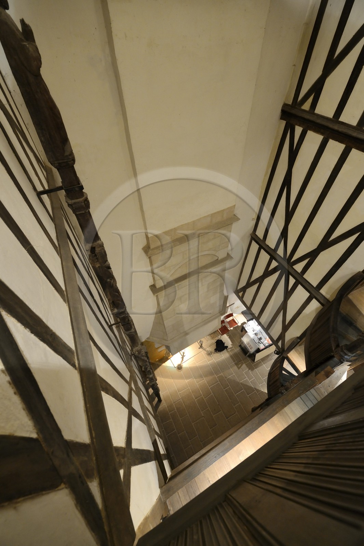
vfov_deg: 104.3
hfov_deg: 81.1
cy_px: 273
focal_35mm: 14
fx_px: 213
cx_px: 182
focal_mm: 14
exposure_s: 1/6
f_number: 5
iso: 1600
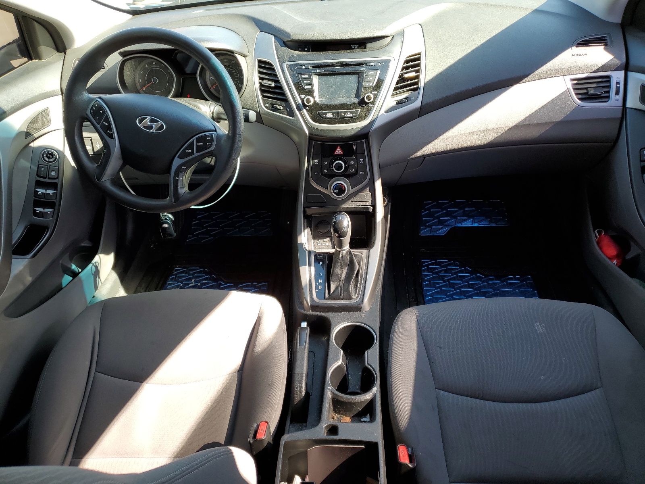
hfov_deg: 67.3
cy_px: 242
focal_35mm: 26
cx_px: 322
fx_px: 484
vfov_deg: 53.1
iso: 50
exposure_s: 1/189
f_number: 1.5
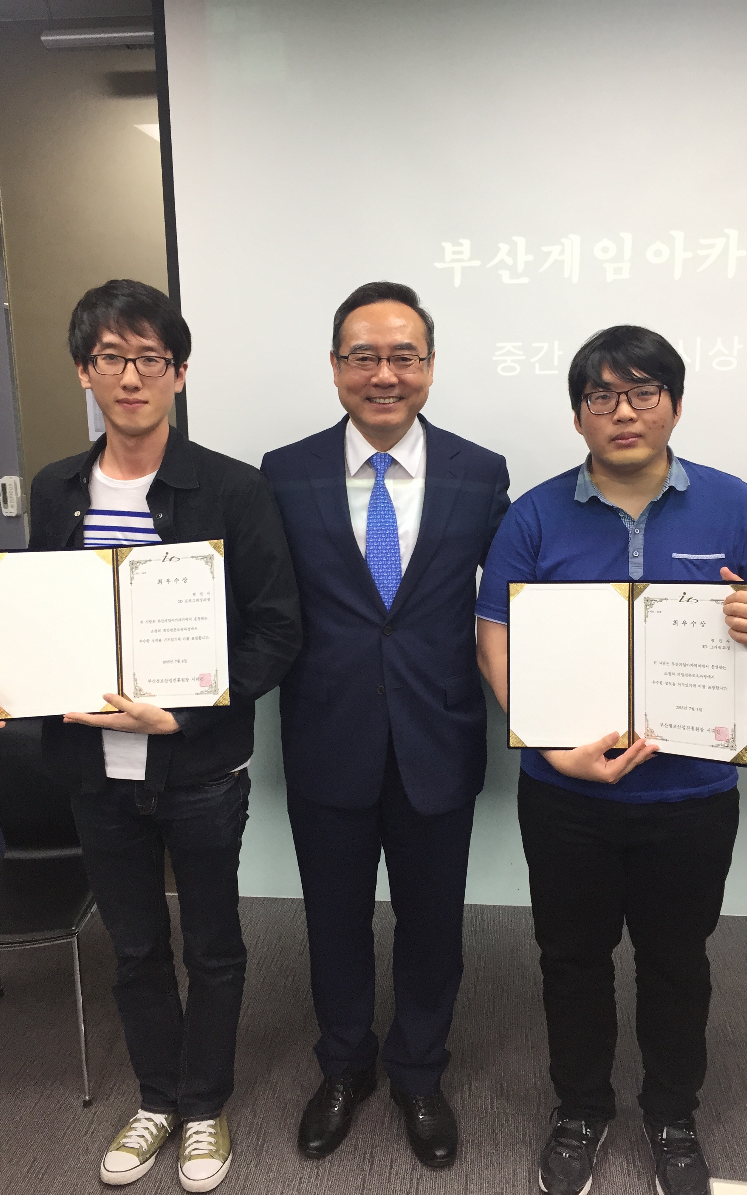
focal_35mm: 31
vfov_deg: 61.2
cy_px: 602
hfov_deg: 40.5
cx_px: 415
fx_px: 1010
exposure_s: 1/30
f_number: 2.2
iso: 32
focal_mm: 4.15
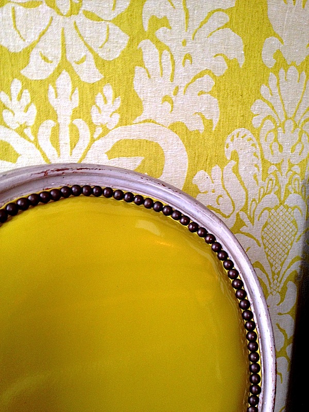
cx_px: 154
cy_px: 206
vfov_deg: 52.6
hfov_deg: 40.7
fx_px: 417
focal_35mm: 35
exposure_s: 1/20
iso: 80
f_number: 2.4
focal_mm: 4.28
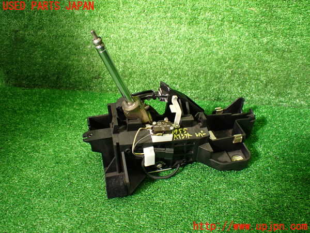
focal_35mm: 30
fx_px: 269
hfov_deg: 60.0
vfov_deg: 46.8
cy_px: 116
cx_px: 155
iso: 320
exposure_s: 1/125
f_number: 2.3
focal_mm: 5.4
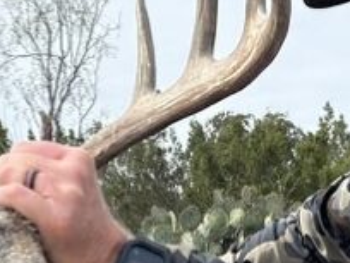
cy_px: 295
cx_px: 242
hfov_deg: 15.1
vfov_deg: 11.2
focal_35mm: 130
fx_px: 1314
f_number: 1.5
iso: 50
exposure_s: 1/3831
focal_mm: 5.7
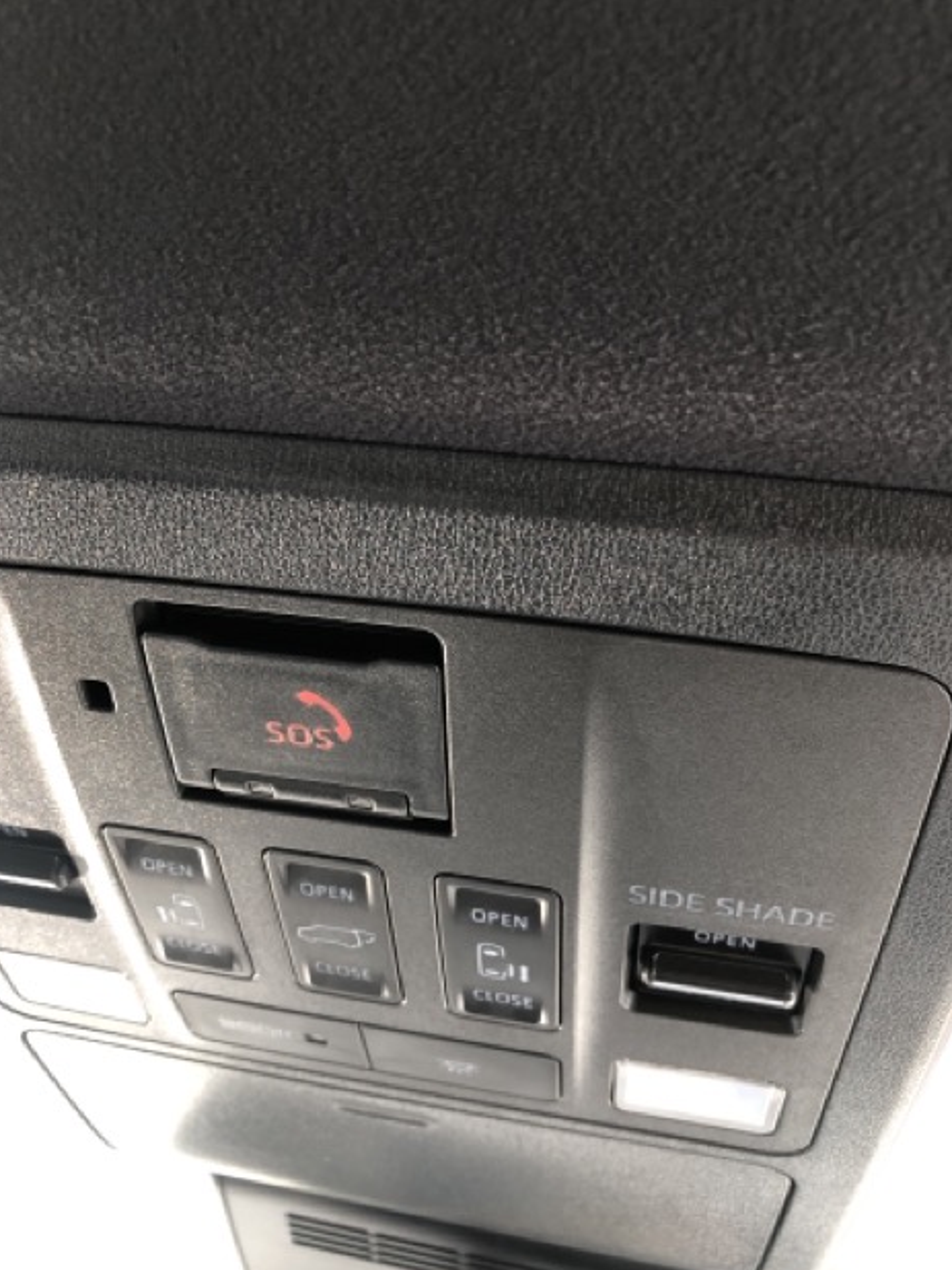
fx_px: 1064
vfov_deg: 61.7
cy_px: 635
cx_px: 465
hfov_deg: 48.2
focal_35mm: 29
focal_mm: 3.99
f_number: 1.8
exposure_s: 1/30
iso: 32
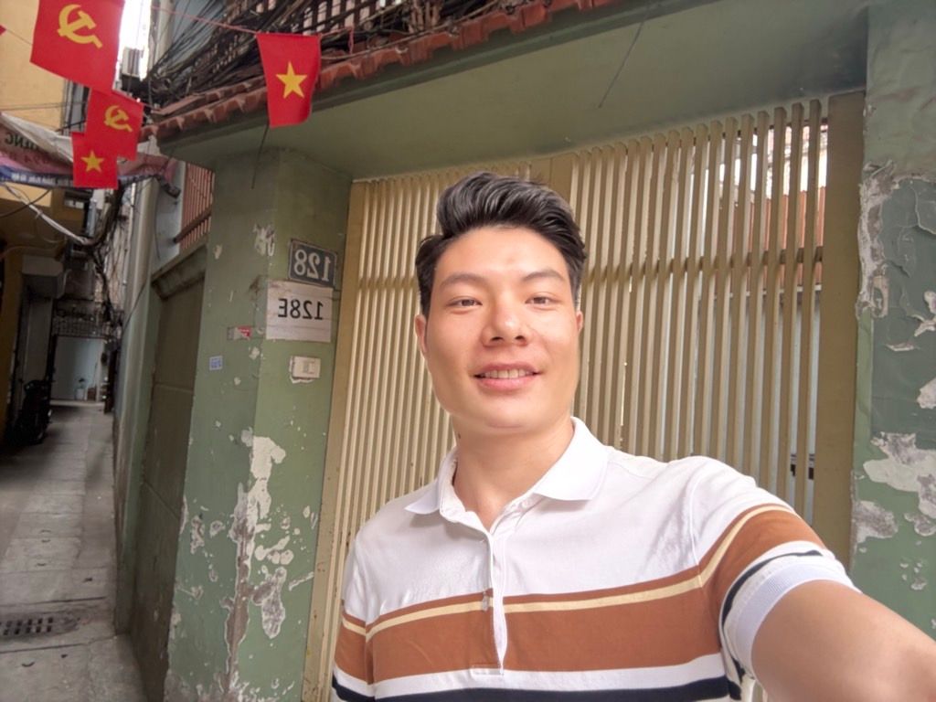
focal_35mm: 23
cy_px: 351
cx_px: 468
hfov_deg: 73.9
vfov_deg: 58.9
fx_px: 622
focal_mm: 2.69
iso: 200
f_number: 1.9
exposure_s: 1/60
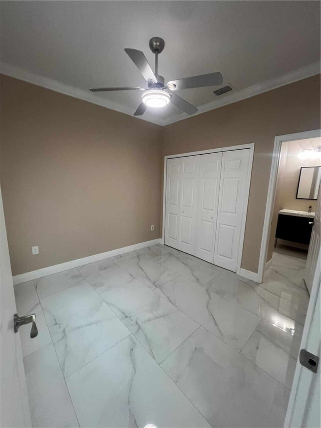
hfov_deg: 89.9
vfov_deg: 106.2
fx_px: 161
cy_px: 214
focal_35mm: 13
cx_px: 160
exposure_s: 1/120
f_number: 1.8
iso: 250
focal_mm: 1.57
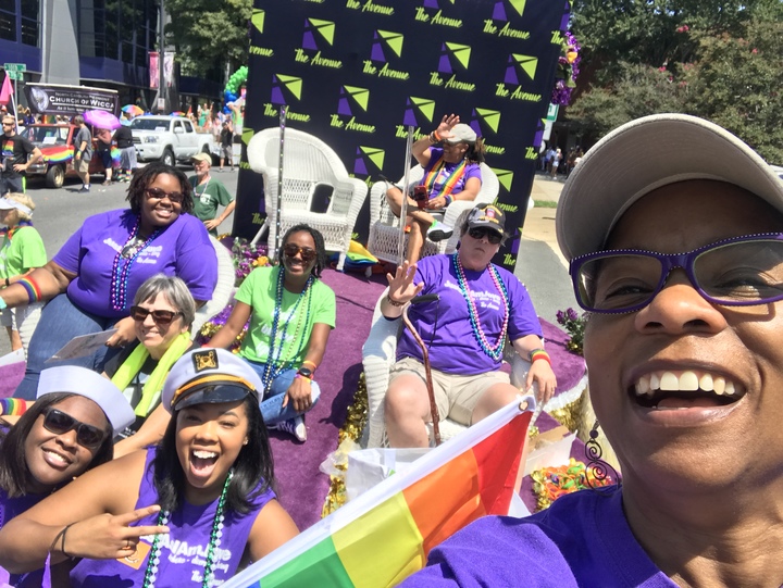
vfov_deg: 44.2
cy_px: 294
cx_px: 392
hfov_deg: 56.8
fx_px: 724
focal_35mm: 32
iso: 25
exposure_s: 1/871
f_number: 2.2
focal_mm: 2.87
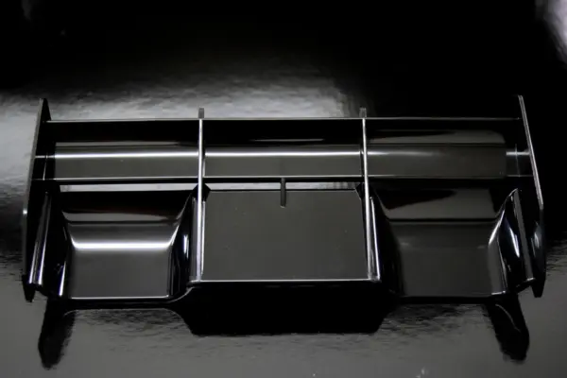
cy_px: 189
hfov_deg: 33.4
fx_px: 945
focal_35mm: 60
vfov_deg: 22.6
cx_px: 284
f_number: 4.8
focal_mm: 40
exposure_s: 1/200
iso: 3200
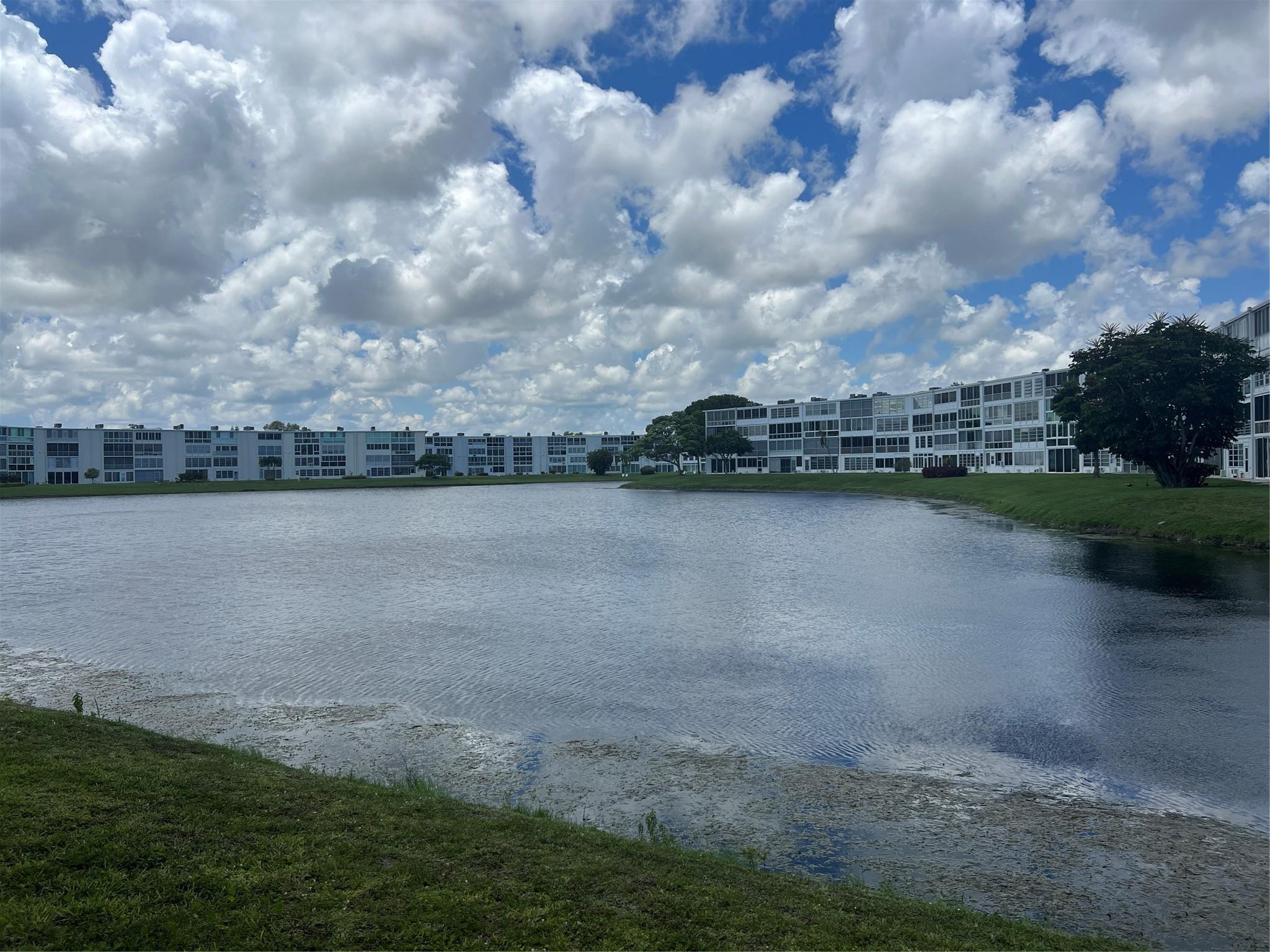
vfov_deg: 53.1
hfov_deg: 67.3
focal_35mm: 26
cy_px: 476
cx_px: 635
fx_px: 954
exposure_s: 1/7463
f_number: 1.5
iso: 50
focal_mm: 5.7
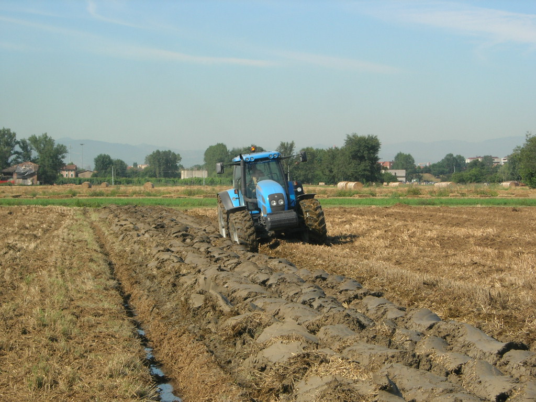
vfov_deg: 13.1
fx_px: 1750
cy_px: 201
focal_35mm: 113
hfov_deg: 17.4
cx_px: 268
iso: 64
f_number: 8.2
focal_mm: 23.4
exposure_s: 1/184
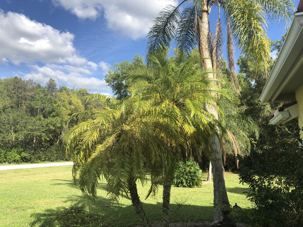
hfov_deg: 63.4
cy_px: 114
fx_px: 245
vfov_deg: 49.7
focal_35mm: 28
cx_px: 152
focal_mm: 4
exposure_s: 1/1171
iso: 20
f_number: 1.8
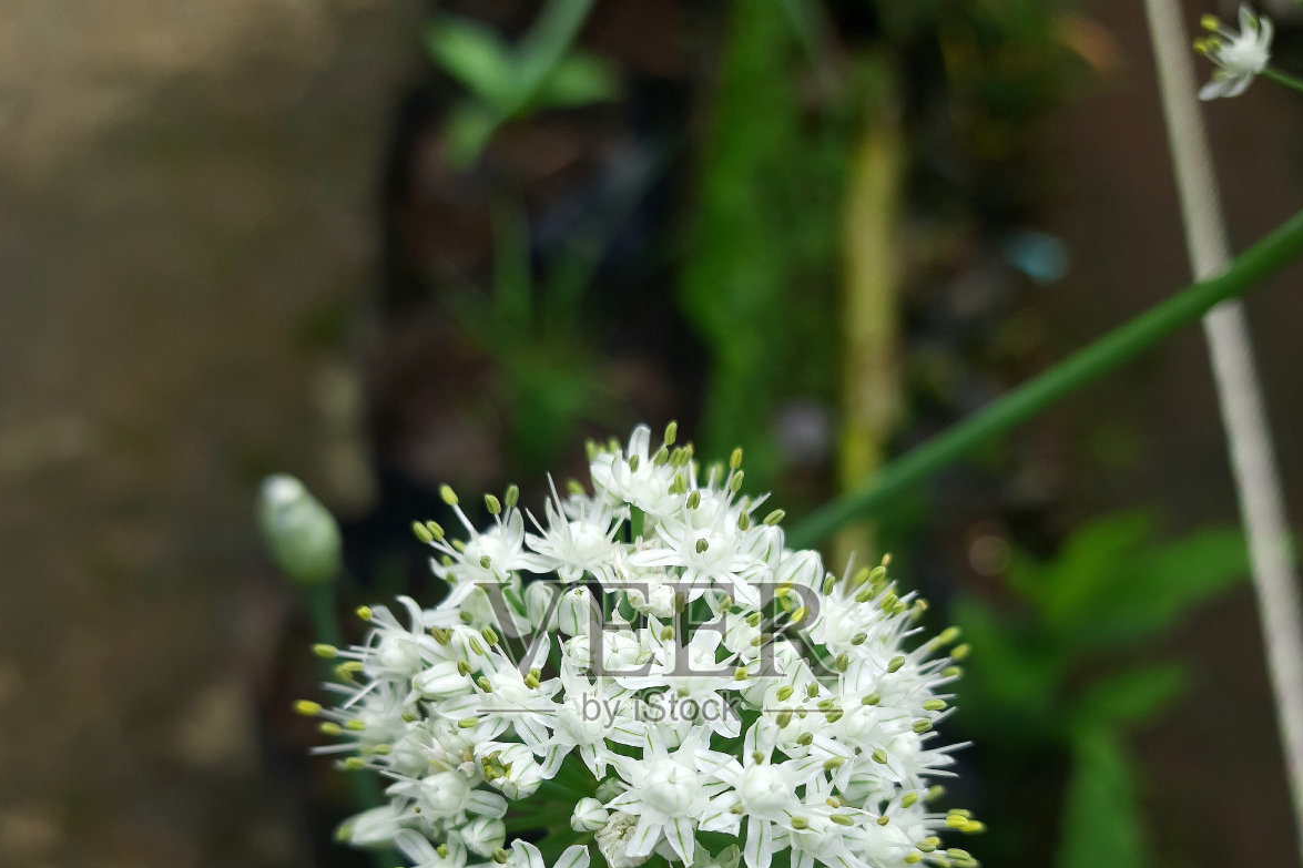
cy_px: 656
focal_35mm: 34
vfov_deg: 37.9
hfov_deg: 55.8
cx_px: 659
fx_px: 1230
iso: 40
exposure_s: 1/118
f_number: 1.8
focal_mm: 5.23
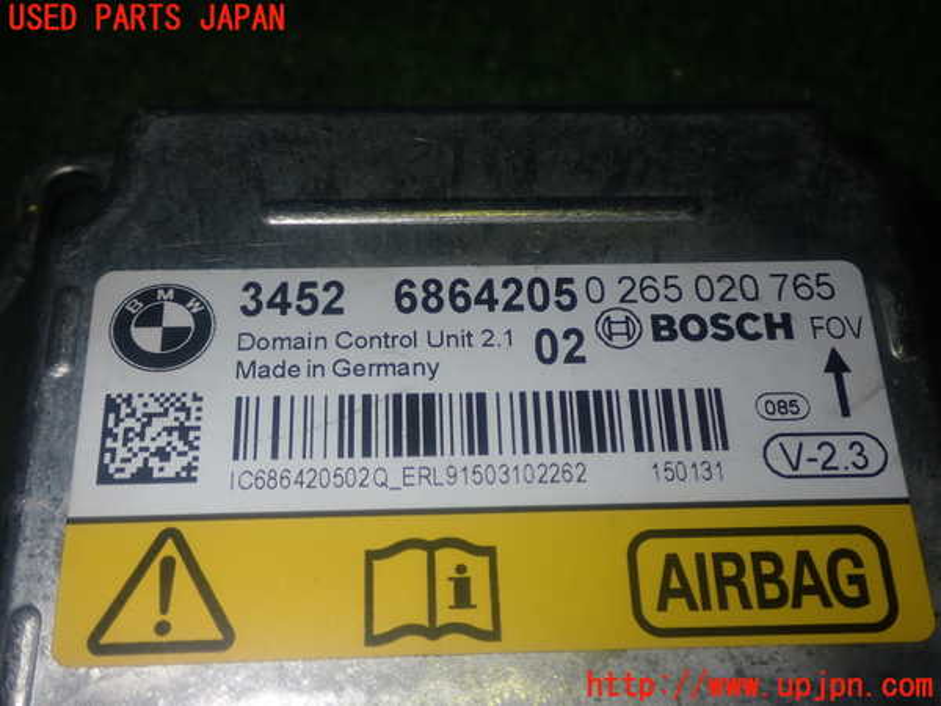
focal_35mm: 44
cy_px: 353
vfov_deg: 32.9
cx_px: 470
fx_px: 1196
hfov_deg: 42.9
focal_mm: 7.84
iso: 200
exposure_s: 1/40
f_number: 9
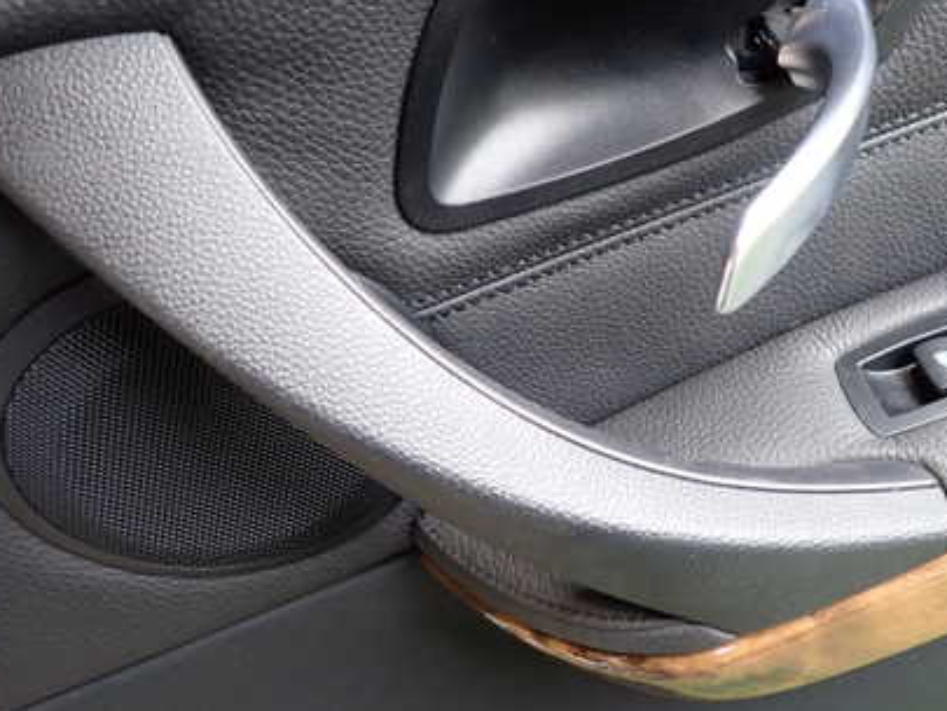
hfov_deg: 48.7
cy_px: 257
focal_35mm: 37
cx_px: 673
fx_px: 1013
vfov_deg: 38.4
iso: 200
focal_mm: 4.5
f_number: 2
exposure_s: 1/50
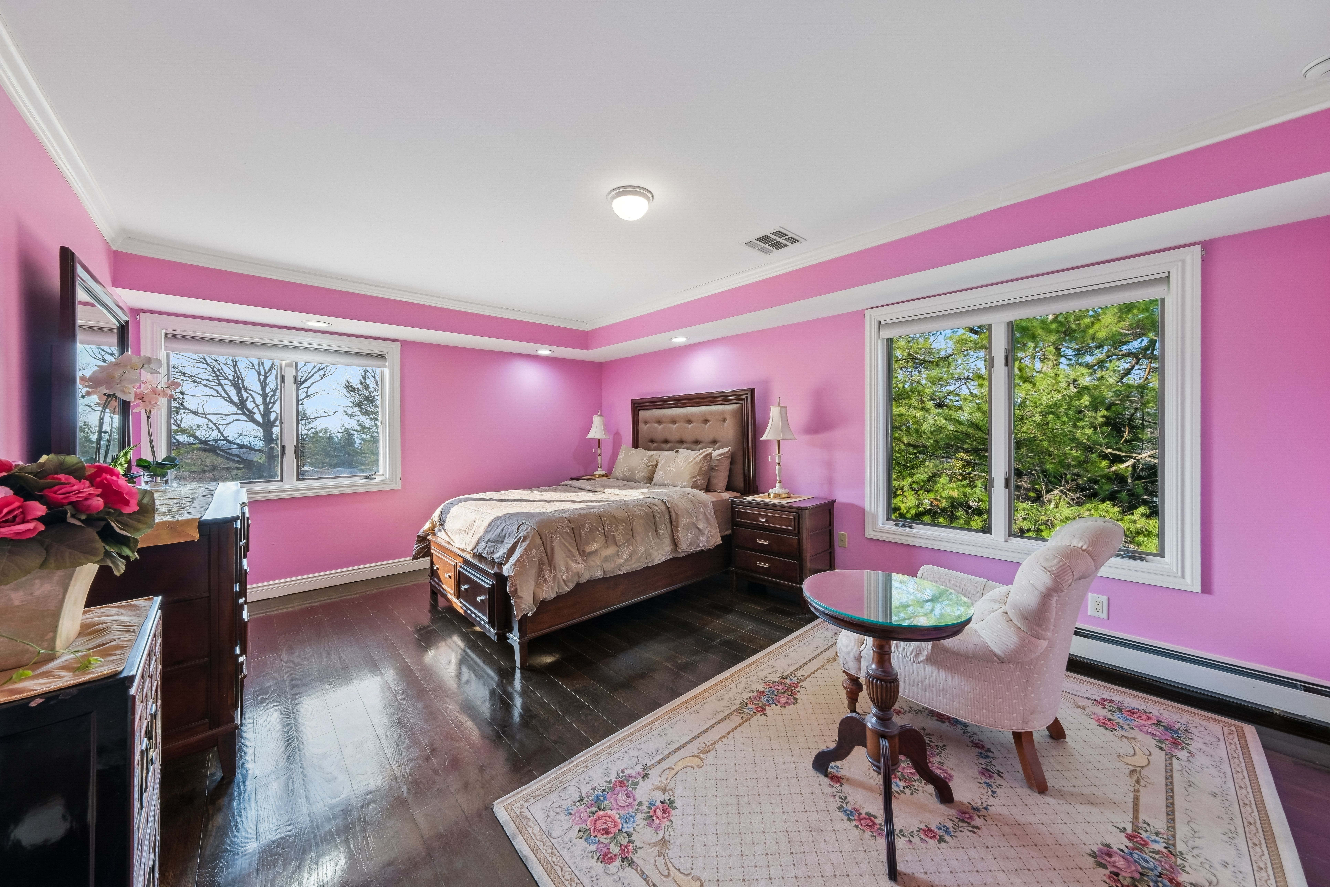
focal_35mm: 12
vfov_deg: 90.0
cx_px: 665
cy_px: 444
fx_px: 443
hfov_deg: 112.6
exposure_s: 1/8
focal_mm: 8
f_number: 8
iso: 125
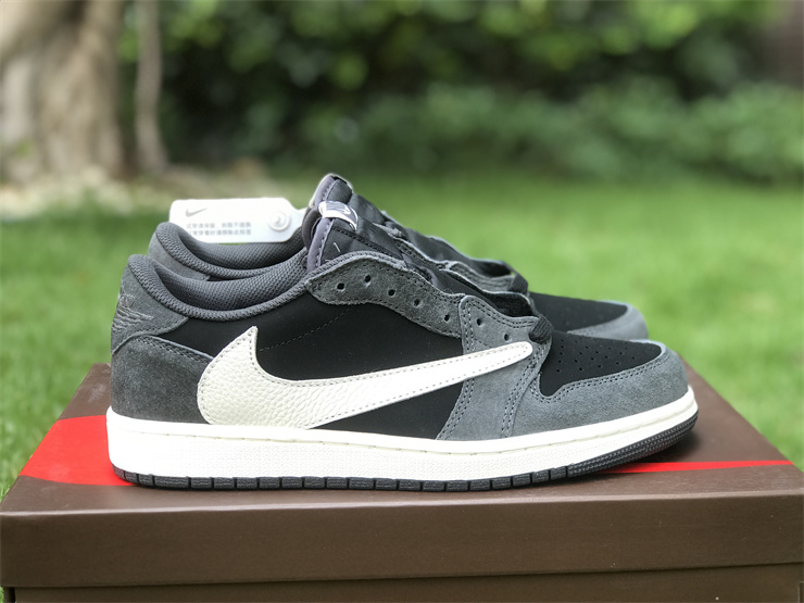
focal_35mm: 57
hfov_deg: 33.8
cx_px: 402
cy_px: 302
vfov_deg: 25.7
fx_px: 1324
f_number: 2.8
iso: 25
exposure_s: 1/100
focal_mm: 6.6
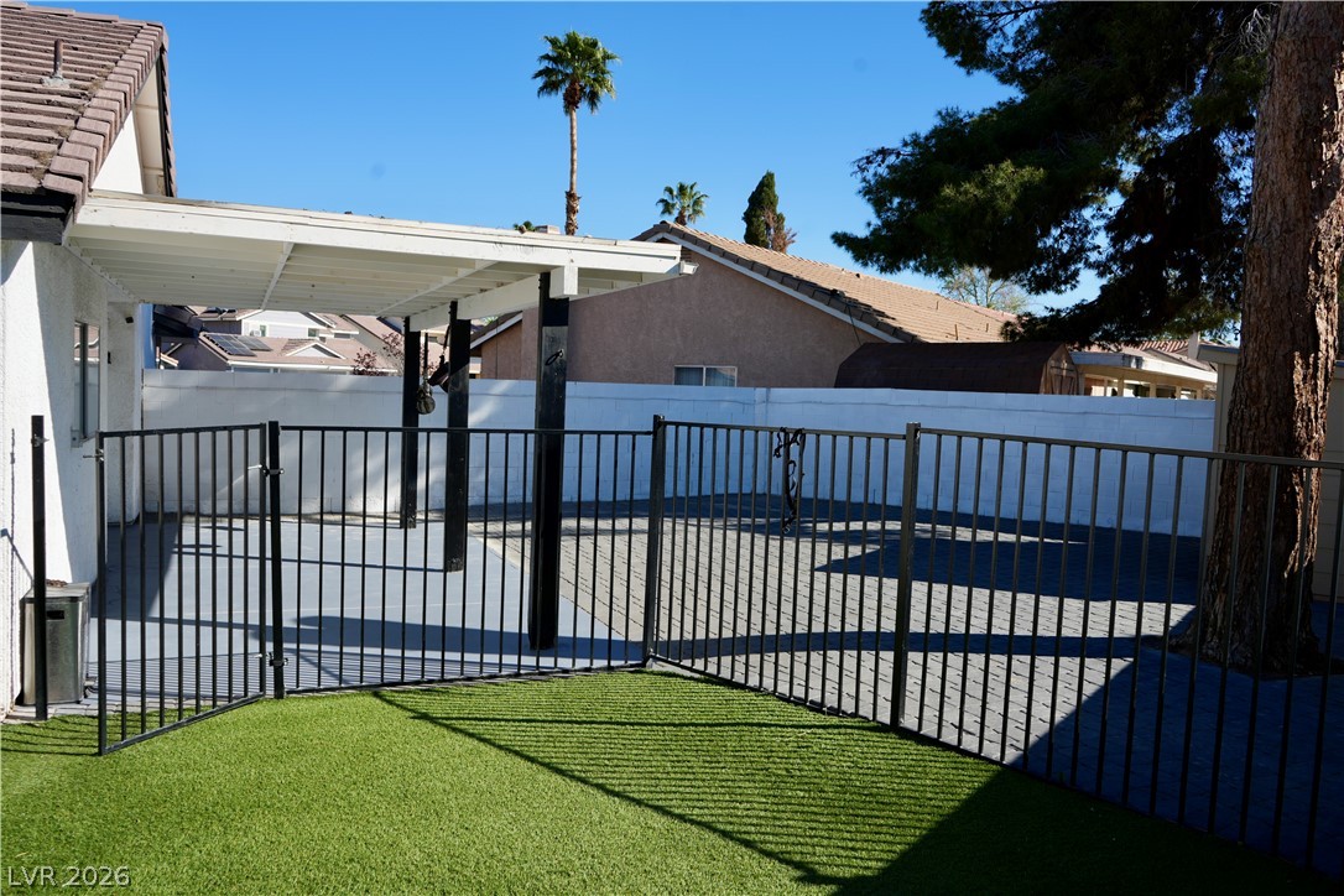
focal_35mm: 28
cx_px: 672
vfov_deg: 46.4
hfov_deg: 65.5
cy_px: 448
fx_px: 1045
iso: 100
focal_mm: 28
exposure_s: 1/250
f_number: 8
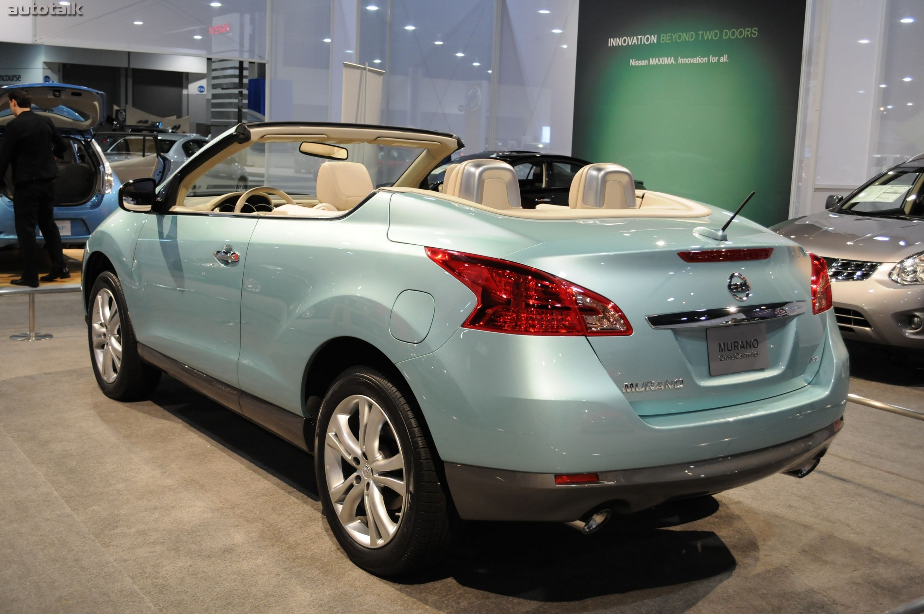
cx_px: 462
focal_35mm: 39
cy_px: 307
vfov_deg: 34.1
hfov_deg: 49.6
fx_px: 1000
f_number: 4.5
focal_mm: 26
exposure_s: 1/80
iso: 800
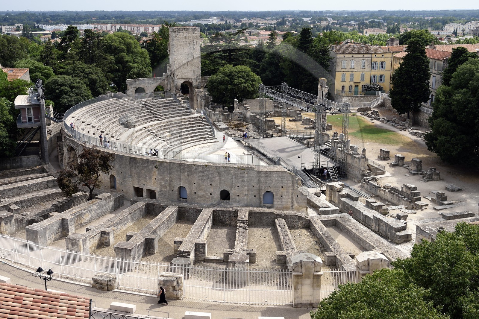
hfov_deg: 53.1
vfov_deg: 36.9
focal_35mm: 36
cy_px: 160
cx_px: 240
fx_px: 479
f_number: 11
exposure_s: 1/250
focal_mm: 36
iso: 200
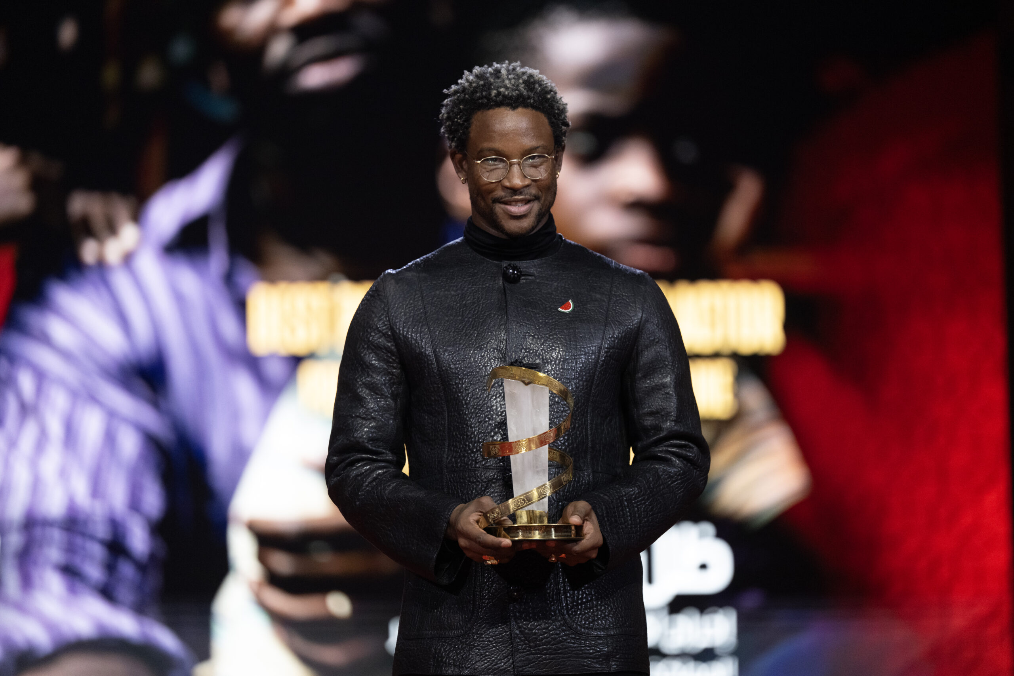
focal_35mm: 175
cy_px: 338
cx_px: 507
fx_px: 4929
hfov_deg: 11.7
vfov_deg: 7.8
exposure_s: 1/320
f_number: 2.8
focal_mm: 175
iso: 2500
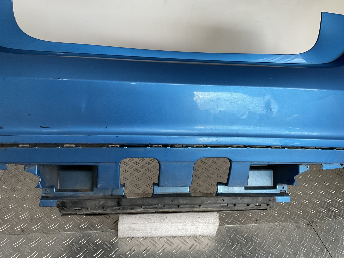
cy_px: 129
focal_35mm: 29
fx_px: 288
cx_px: 172
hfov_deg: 61.7
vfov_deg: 48.2
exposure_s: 1/100
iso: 25
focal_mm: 3
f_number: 1.8
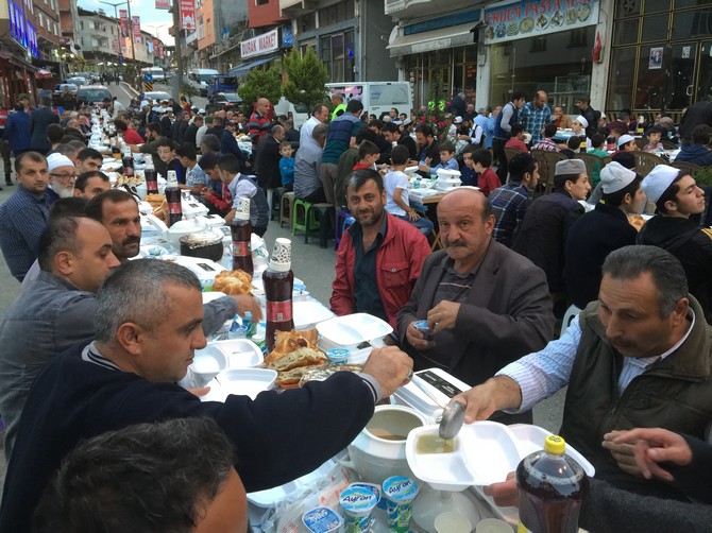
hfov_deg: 61.7
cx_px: 356
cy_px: 266
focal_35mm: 29
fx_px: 596
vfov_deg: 48.2
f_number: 2.2
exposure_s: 1/17
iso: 64
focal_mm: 4.15
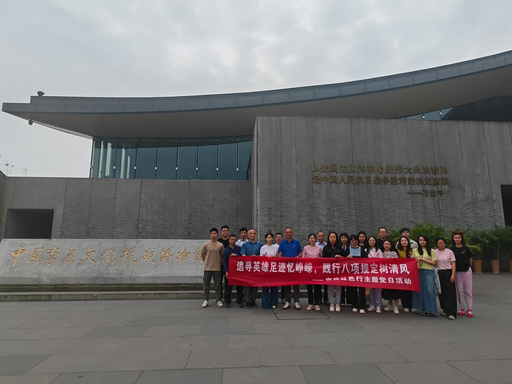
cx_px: 256
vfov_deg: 66.0
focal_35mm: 20
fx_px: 296
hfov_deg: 81.7
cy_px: 192
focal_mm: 1.82
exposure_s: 1/460
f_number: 2
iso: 50
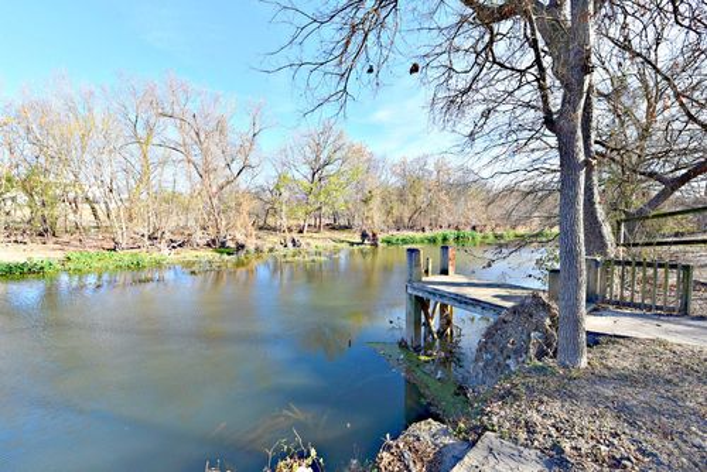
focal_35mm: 14
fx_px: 275
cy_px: 236
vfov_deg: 81.3
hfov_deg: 104.2
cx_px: 354
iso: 220
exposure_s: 1/250
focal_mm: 14
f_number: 8
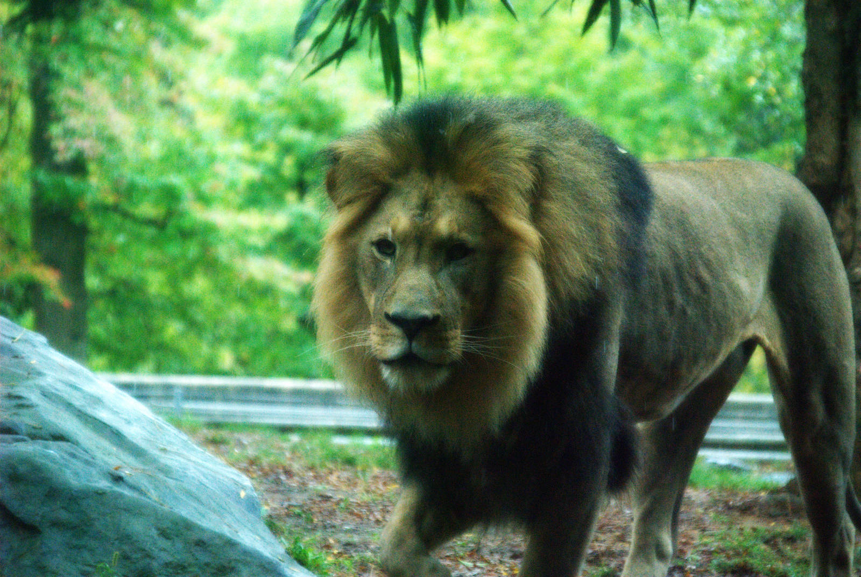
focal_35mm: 202
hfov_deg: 10.1
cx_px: 430
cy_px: 288
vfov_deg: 6.8
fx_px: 4850
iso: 3200
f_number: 6
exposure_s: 1/320
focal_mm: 135
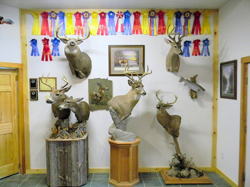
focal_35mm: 28
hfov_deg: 63.4
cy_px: 94
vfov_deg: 49.7
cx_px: 125
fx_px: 202
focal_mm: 5
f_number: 3.5
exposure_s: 1/30
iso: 314
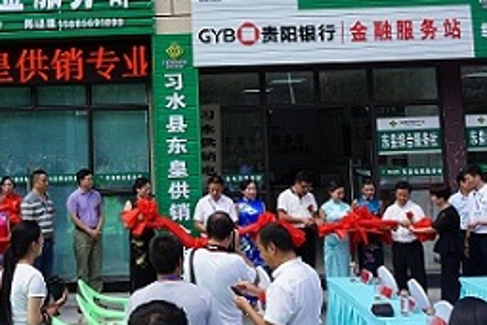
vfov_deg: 25.6
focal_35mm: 52
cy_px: 70
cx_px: 121
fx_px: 703
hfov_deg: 37.3
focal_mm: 16
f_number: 11
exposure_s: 1/80
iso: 100
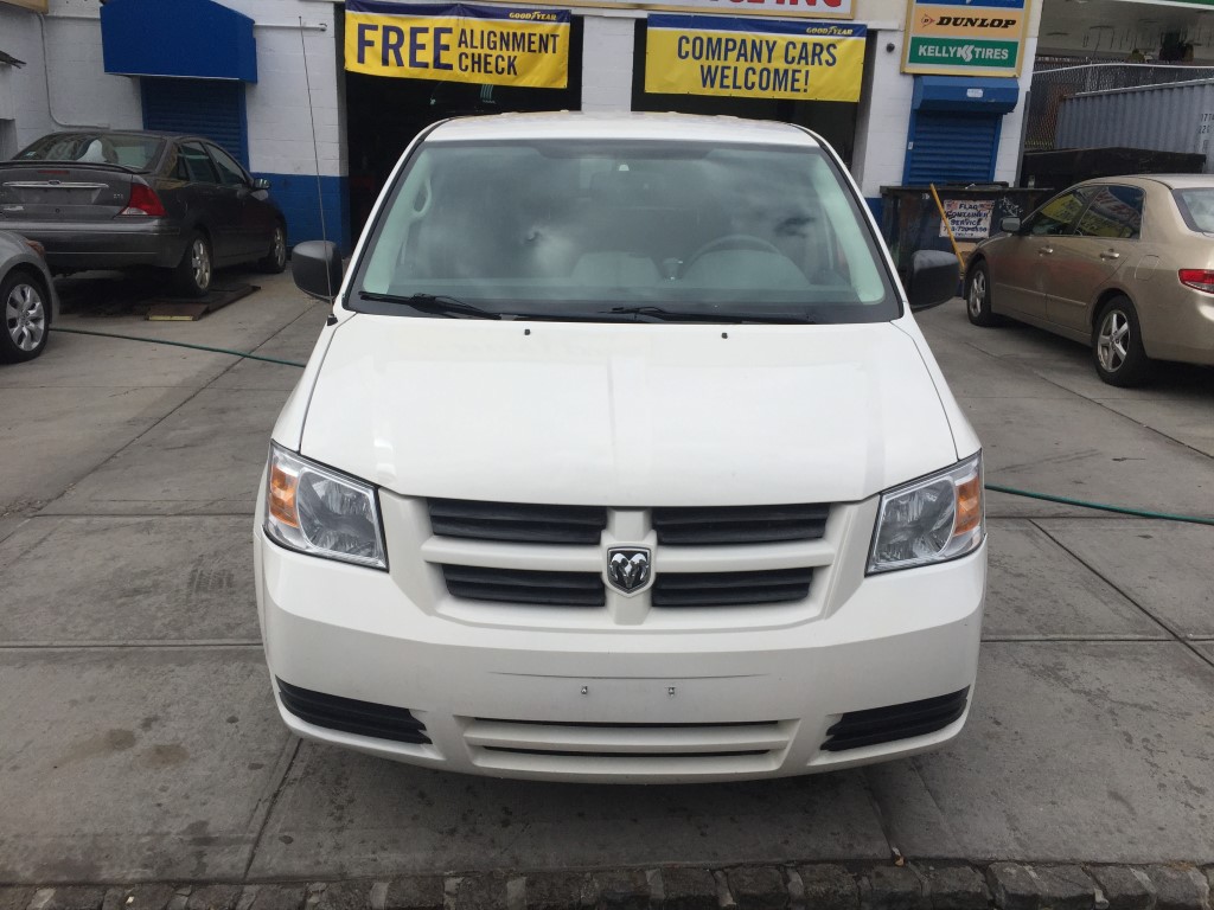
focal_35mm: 29
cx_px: 607
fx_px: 1017
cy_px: 455
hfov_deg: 61.7
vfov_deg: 48.2
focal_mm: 4.15
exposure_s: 1/2326
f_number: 2.2
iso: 32
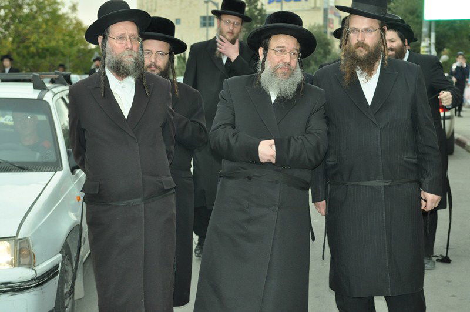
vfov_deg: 16.5
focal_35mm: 82
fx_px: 1076
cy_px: 156
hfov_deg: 24.7
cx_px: 235
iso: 500
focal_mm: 55
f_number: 5.6
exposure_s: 1/200
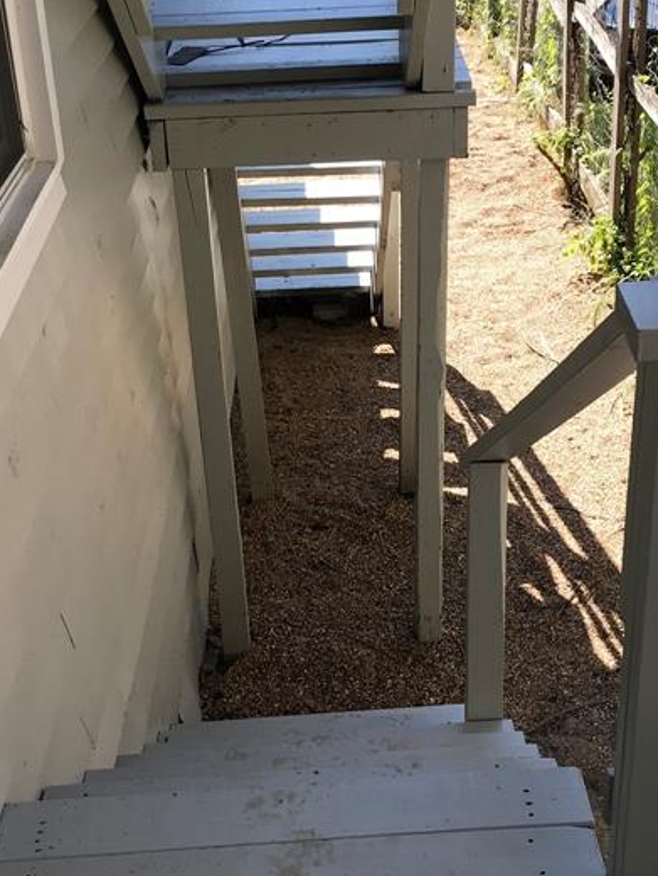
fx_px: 1393
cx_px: 399
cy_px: 543
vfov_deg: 34.8
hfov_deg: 26.5
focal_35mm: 55
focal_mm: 3.99
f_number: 1.8
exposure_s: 1/638
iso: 20
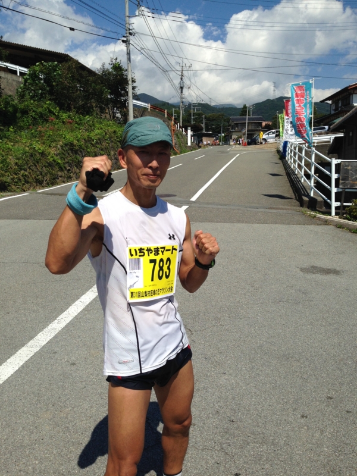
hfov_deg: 42.9
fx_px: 454
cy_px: 238
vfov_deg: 55.4
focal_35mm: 33
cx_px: 178
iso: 50
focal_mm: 4.12
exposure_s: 1/3012
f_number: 2.4
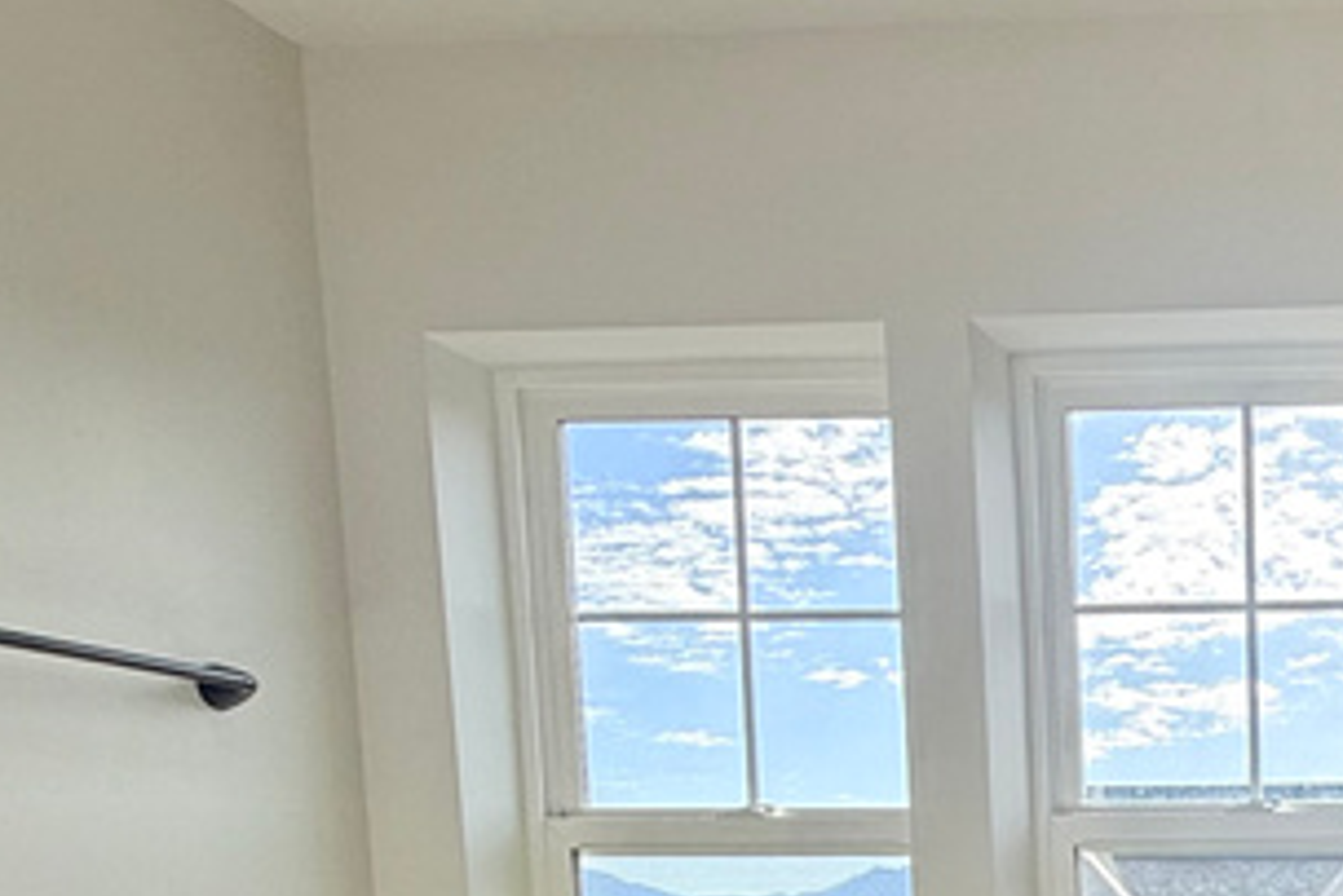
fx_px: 1829
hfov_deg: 33.4
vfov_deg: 24.0
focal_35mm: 49
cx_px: 1582
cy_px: 1178
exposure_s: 1/336
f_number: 2.2
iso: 50
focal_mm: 2.22
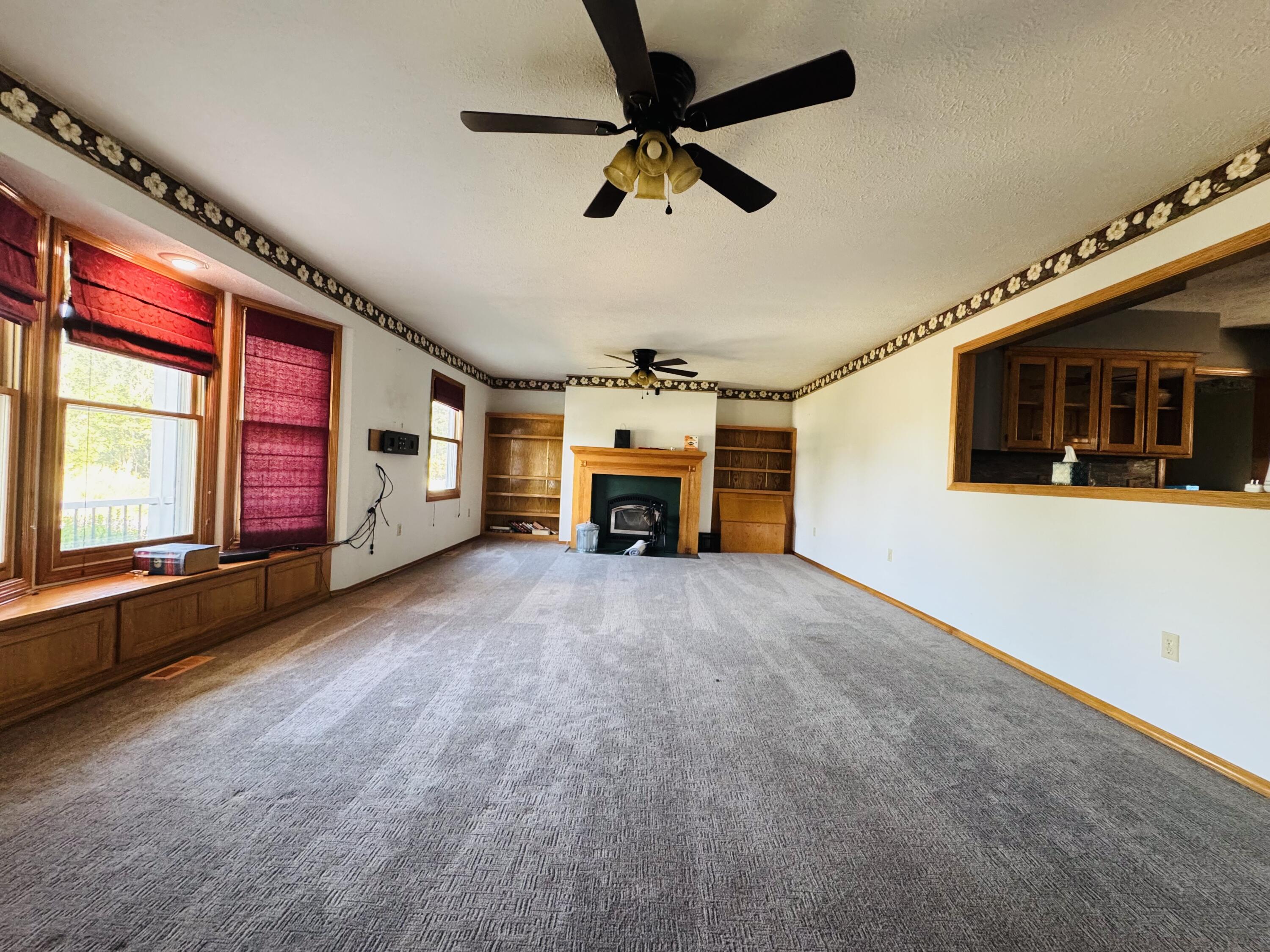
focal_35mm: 14
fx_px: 514
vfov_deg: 85.7
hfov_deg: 102.1
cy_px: 476
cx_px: 635
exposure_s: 1/60
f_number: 2.2
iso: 400
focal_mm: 2.22
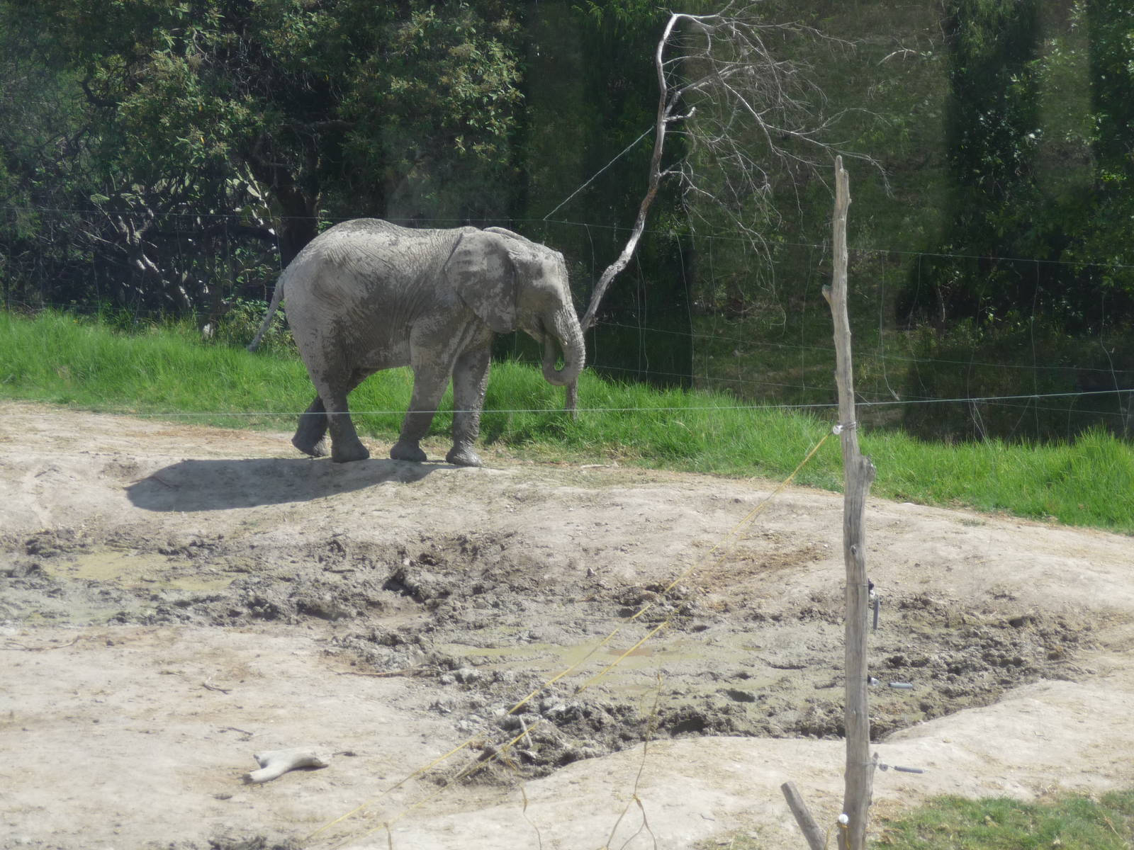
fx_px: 4619
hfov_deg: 14.0
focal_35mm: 141
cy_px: 425
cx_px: 567
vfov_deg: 10.5
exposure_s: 1/250
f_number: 4.8
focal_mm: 24.1
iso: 100
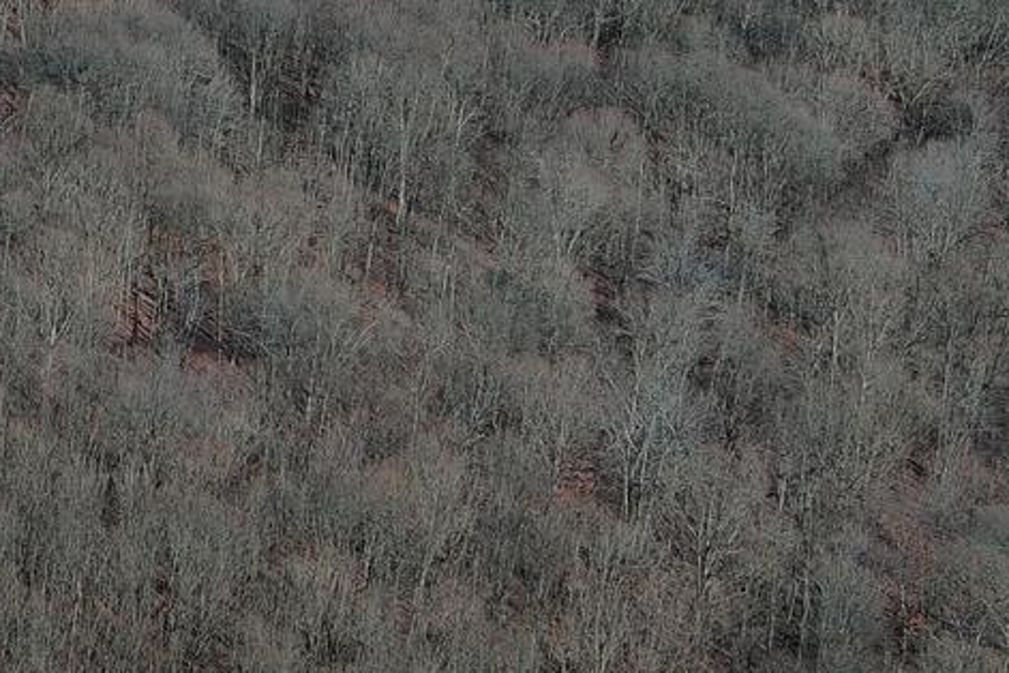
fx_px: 3531
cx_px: -403
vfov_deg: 10.6
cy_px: -290
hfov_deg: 15.3
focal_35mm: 126
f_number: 2.8
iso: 100
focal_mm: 10.57
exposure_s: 1/945
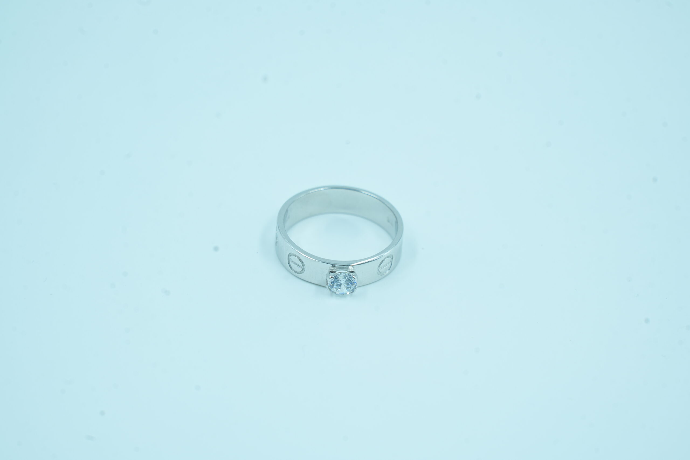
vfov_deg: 13.0
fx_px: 2012
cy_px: 230
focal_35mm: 105
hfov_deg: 19.5
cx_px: 345
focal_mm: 105
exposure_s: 1/125
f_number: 10
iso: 400
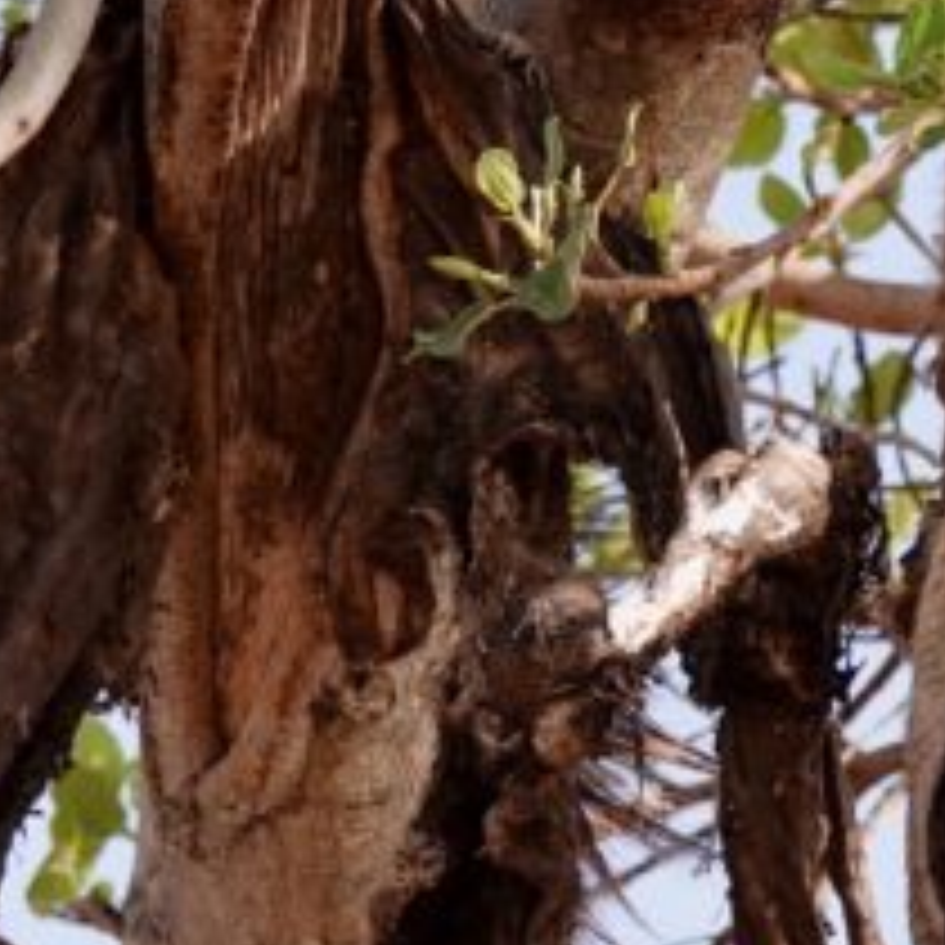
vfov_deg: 2.0
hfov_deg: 2.0
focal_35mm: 885
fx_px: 27334
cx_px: 1202
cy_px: 1087
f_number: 4
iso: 100
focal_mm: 78.39
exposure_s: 1/250
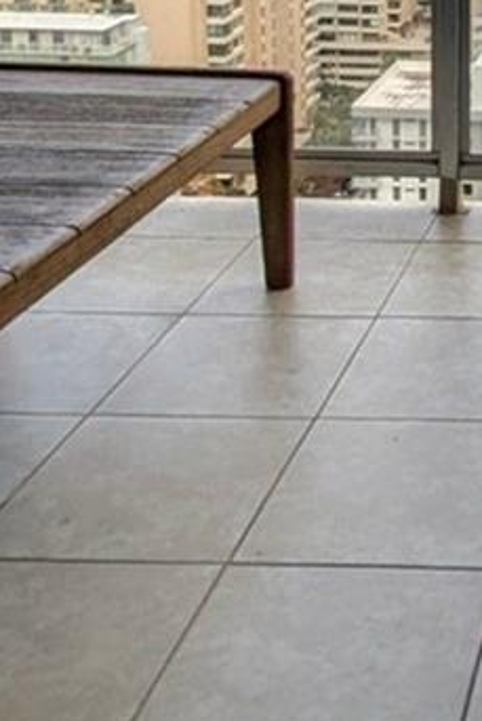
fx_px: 1164
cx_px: 699
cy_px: -90
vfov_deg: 30.5
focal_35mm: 58
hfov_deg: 20.4
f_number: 1.95
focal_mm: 2.23
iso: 40
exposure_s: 1/990
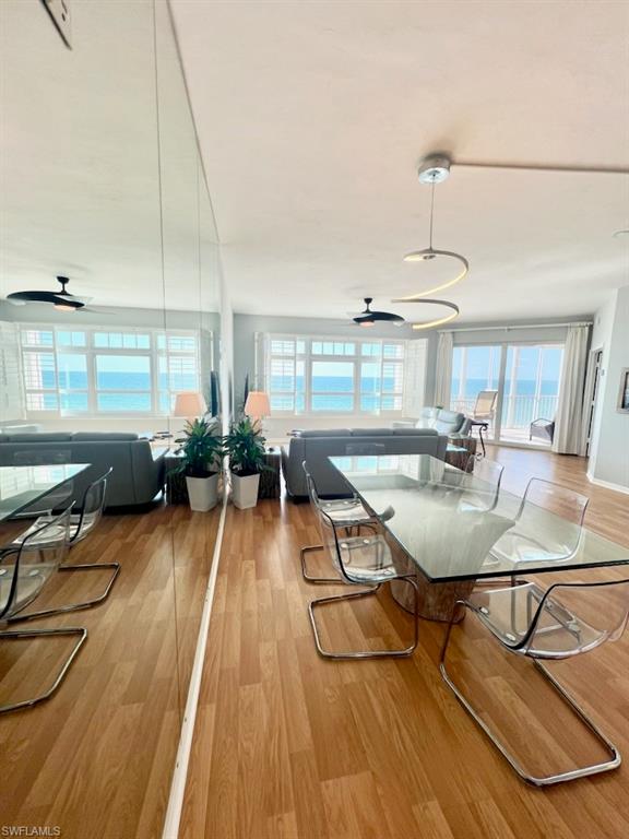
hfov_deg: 89.9
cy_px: 420
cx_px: 314
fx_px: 315
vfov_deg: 106.2
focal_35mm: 13
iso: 32
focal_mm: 1.57
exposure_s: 1/228
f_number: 1.8
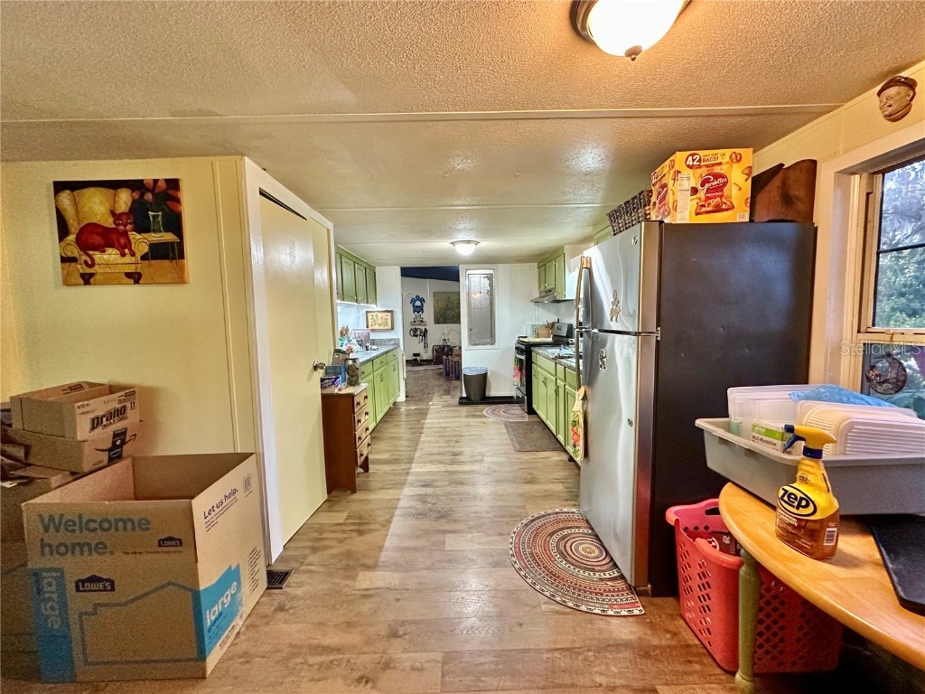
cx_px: 462
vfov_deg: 85.7
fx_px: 374
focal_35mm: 14
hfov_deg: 102.1
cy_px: 347
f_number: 2.2
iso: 400
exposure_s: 1/60
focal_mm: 2.22
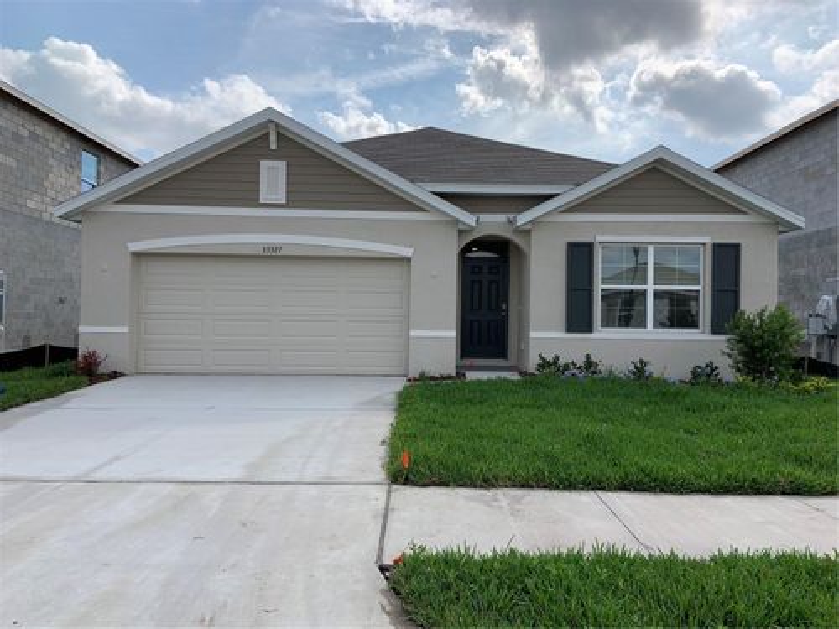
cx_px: 420
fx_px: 630
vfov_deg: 53.1
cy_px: 314
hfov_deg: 67.3
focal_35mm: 26
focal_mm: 4.25
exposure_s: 1/2833
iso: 25
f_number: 1.8
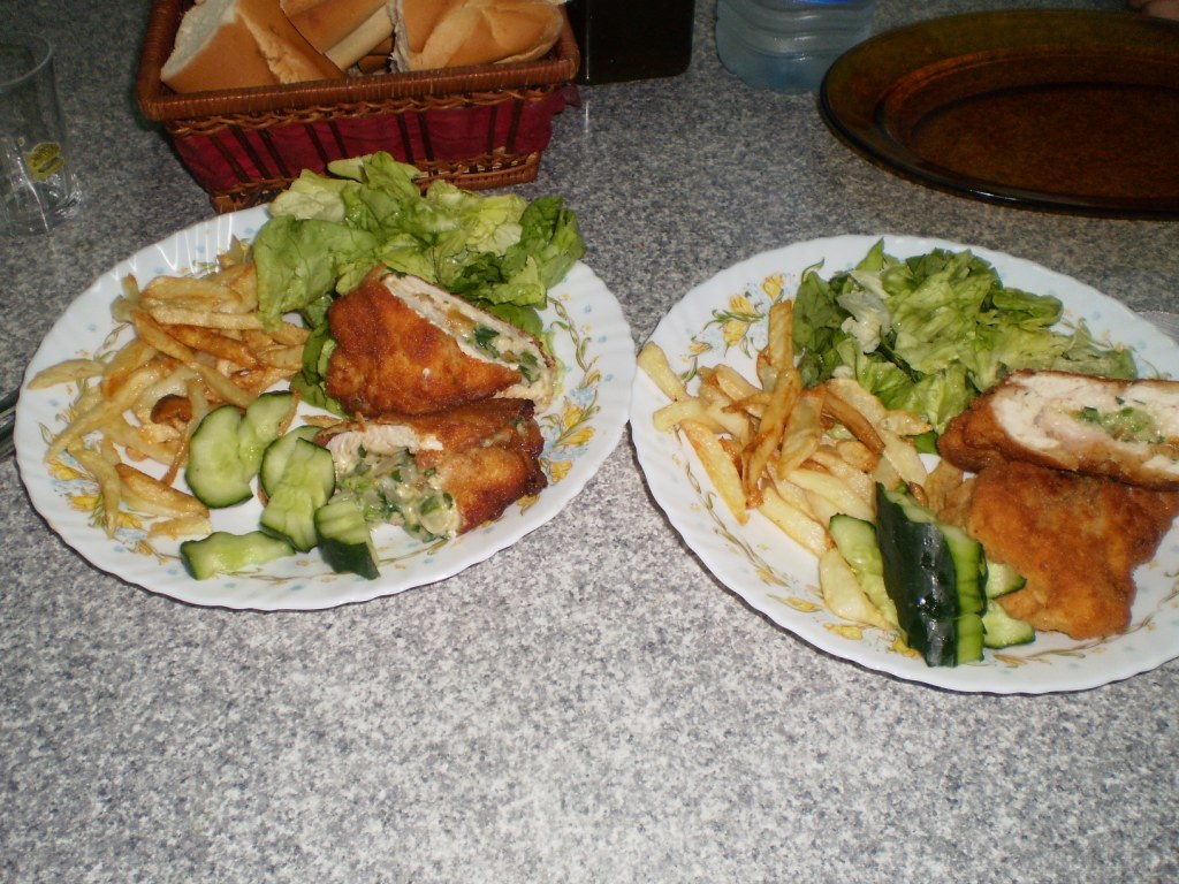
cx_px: 590
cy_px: 442
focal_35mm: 36
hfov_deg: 51.4
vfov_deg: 39.7
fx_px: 1226
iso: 125
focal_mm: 6.3
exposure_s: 1/30
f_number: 3.1
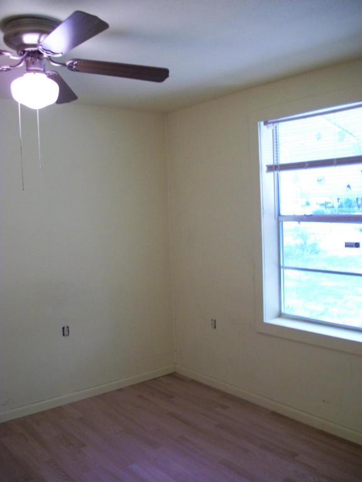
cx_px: 181
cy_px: 241
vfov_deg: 56.8
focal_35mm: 32
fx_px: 446
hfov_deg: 44.2
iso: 156
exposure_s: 1/30
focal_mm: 5.7
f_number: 2.9
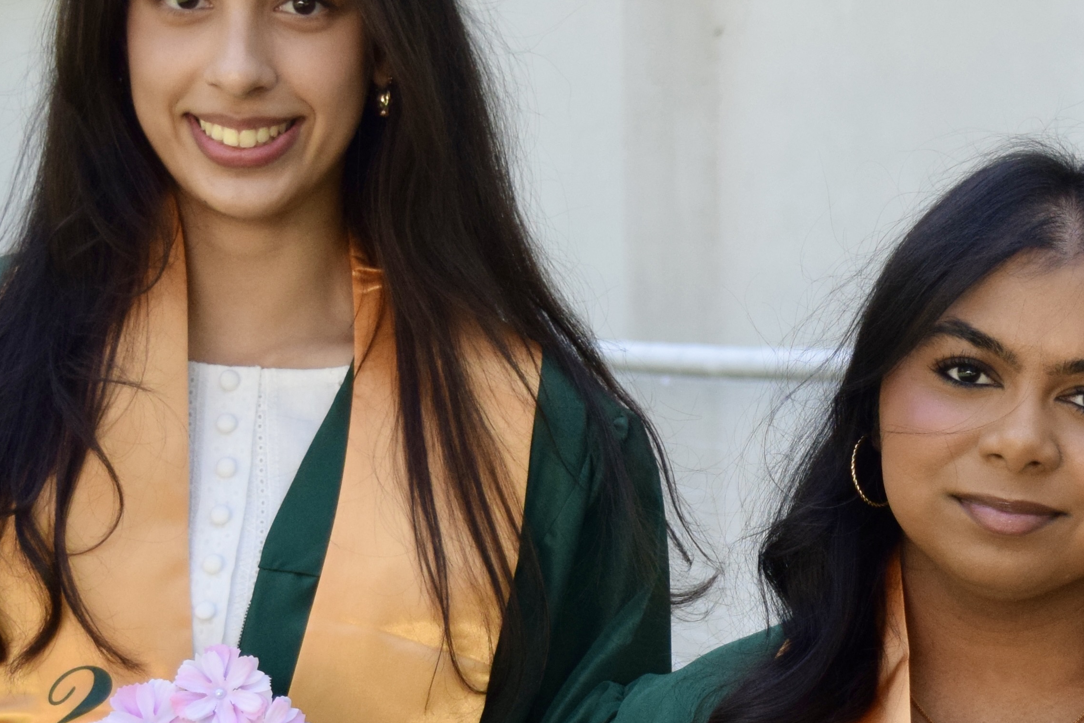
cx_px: 861
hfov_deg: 16.5
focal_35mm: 123
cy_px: 656
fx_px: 3713
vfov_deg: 11.0
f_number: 4.2
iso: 800
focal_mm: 31
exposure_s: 1/800
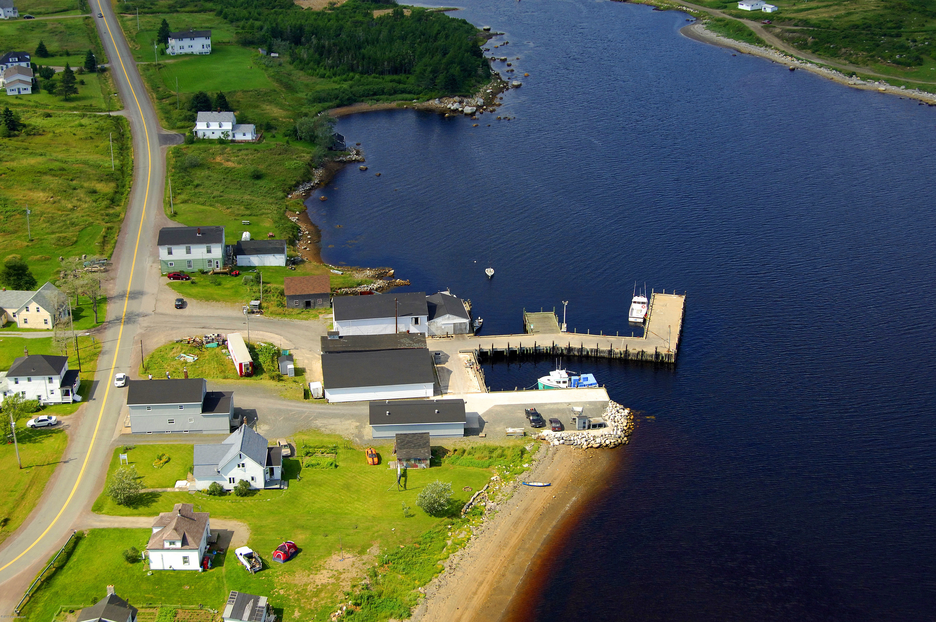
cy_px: 311
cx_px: 468
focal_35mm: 51
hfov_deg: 38.9
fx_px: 1324
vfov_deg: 26.4
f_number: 5.6
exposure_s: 1/1000
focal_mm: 34
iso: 400
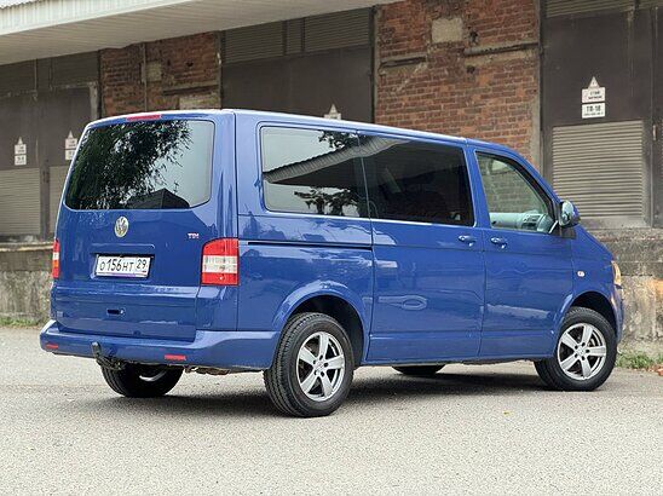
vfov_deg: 19.1
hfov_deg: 25.4
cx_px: 332
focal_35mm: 77
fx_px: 1473
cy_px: 248
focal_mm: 9
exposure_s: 1/70
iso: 200
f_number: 2.8
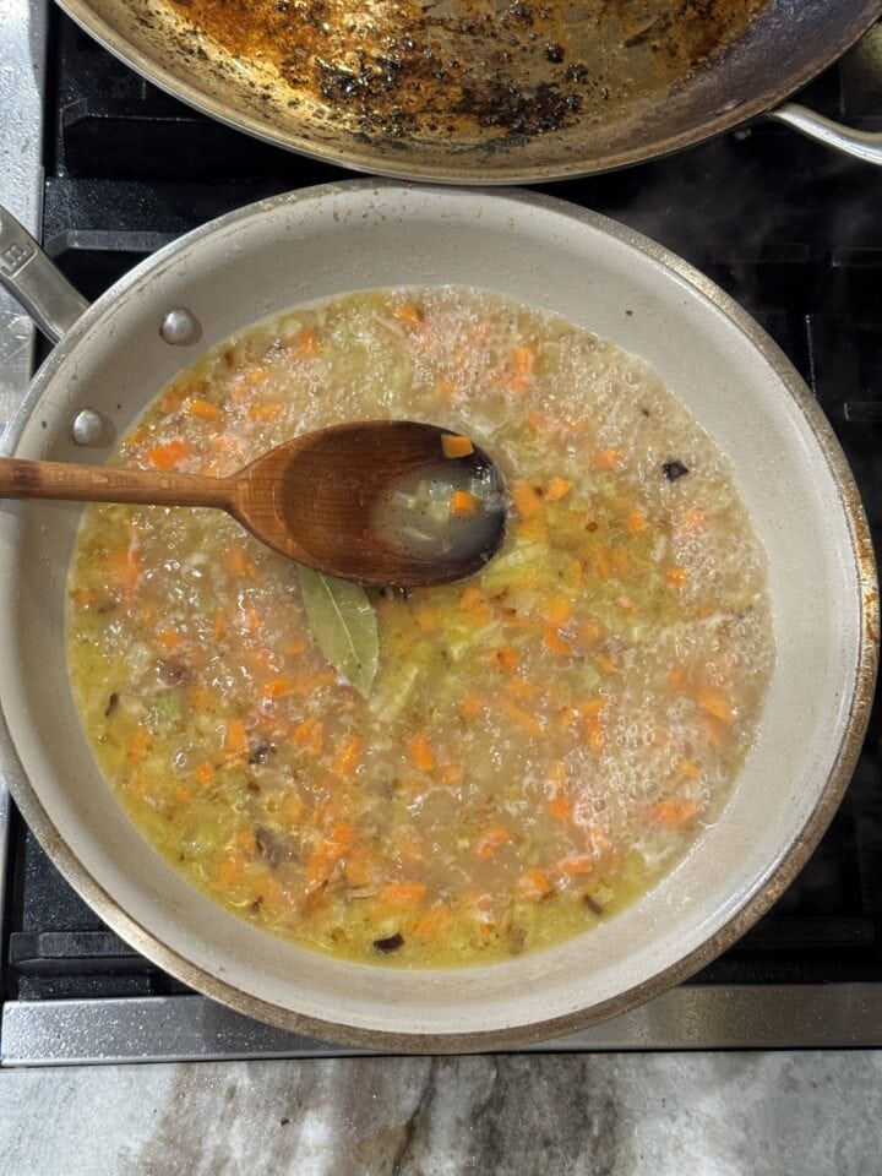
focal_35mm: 48
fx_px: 1631
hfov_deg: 30.3
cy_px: 588
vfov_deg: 39.7
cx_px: 441
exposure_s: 1/59
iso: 200
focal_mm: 6.76
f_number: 1.78
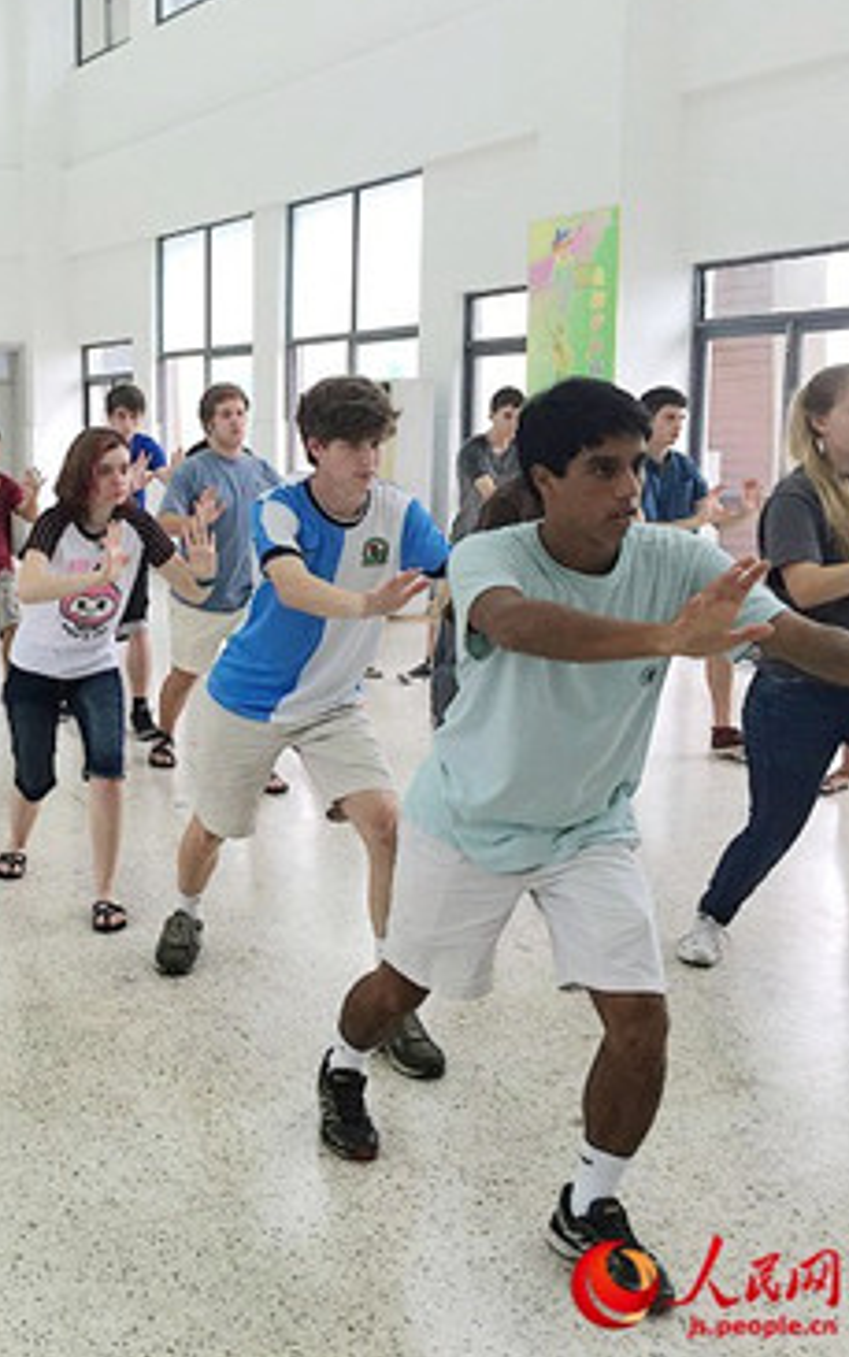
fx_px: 1554
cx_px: 56
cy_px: 669
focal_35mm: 42
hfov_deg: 29.1
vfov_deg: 47.2
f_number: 2.2
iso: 32
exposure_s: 1/30
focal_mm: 4.15
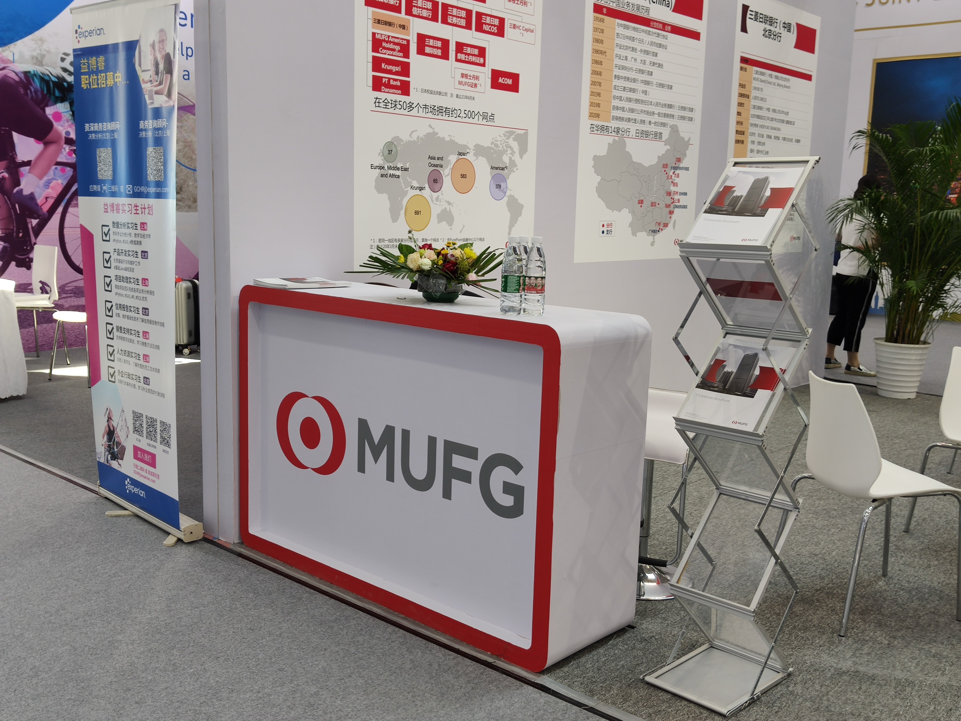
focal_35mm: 34
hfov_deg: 54.0
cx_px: 480
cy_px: 360
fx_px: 944
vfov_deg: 41.8
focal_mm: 4.75
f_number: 1.75
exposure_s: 1/100
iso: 120
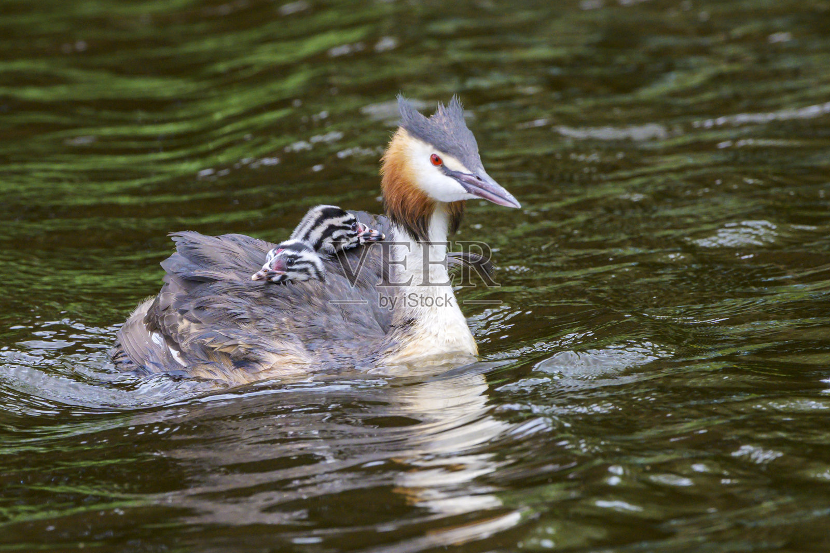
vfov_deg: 2.4
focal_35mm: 570
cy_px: 276
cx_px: 415
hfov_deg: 3.6
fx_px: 13138
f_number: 8
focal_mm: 380
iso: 800
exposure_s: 1/640
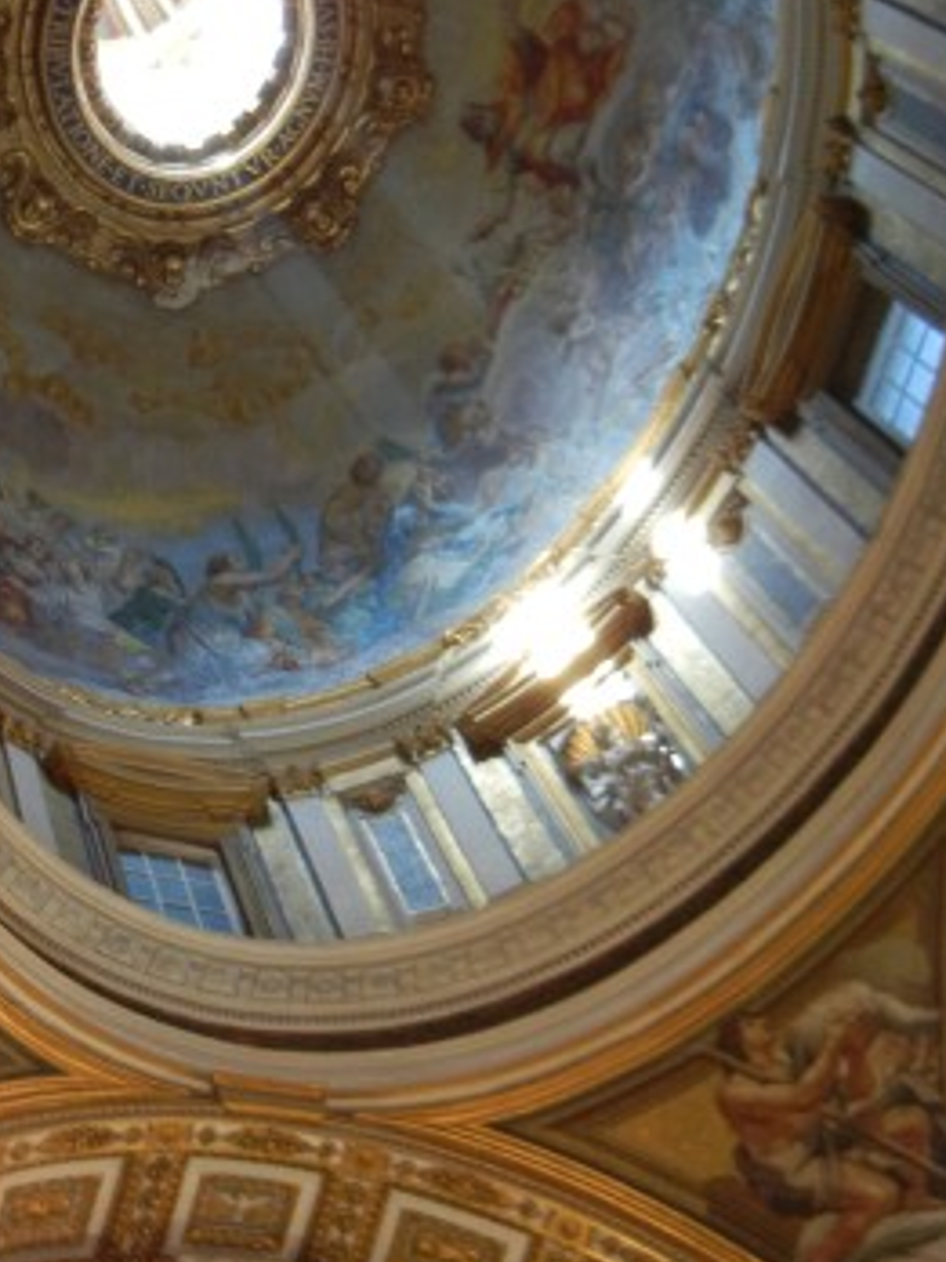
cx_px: 185
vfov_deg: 26.0
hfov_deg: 19.4
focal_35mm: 75
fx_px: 2733
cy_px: 562
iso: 200
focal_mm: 6.2
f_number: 3.6
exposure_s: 1/6.9
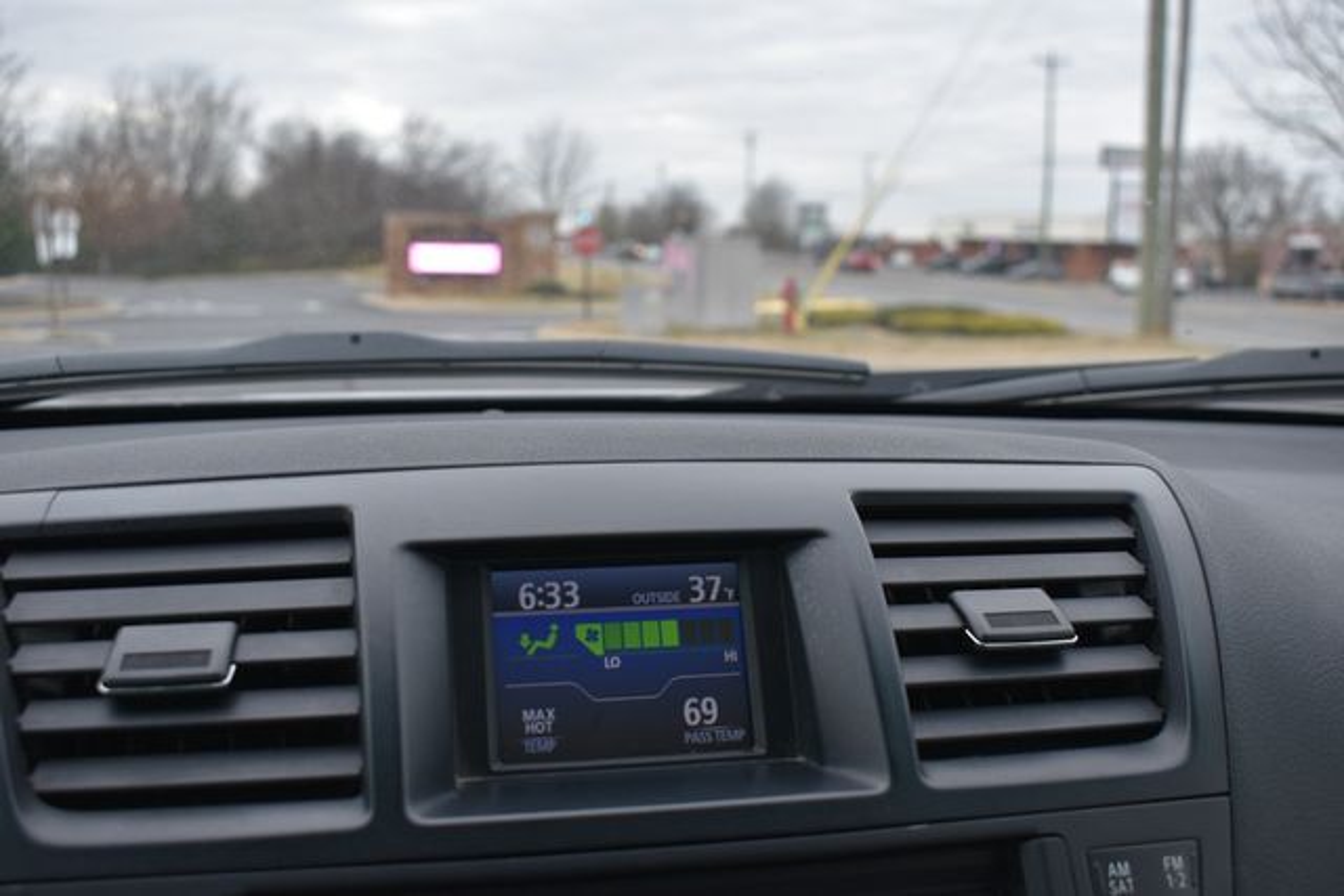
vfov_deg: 34.2
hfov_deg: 49.5
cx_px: 672
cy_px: 448
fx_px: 1456
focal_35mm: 39
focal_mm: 26
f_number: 5.6
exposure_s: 1/250
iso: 320
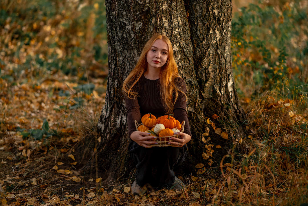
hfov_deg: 19.4
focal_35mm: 105
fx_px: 899
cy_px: 103
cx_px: 154
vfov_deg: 13.1
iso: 250
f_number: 1.8
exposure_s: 1/320
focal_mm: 105
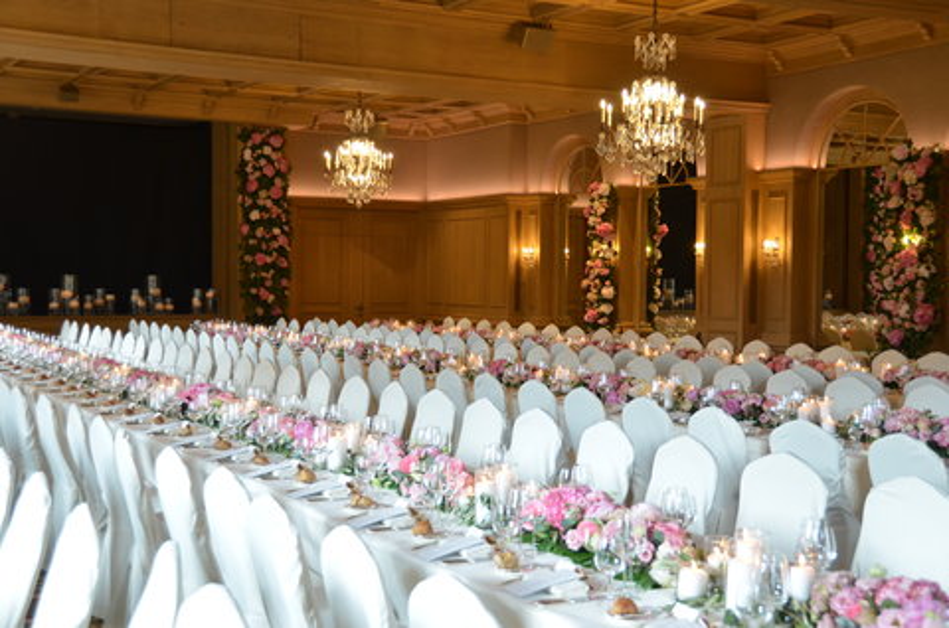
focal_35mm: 48
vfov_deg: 28.0
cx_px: 474
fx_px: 1263
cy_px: 314
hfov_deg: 41.2
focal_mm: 32
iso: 720
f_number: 4
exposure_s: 1/60
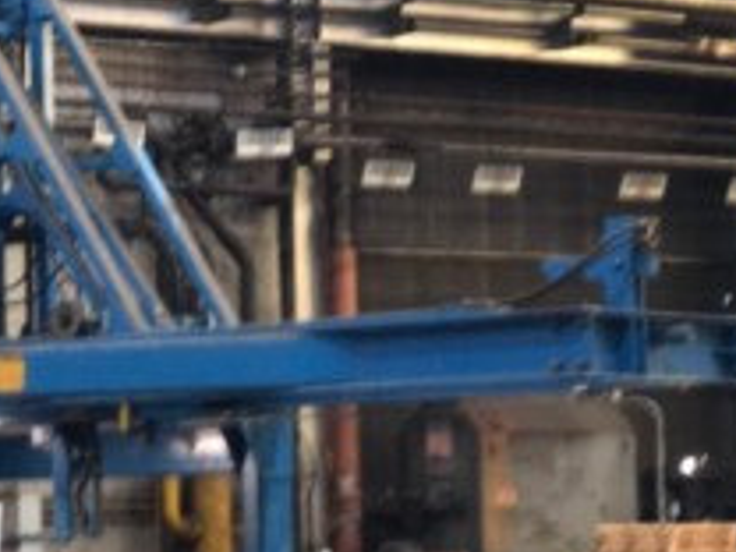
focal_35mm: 133
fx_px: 2828
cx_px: -140
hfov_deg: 14.4
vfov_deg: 11.1
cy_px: 481
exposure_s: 1/11
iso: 160
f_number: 2.4
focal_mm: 6
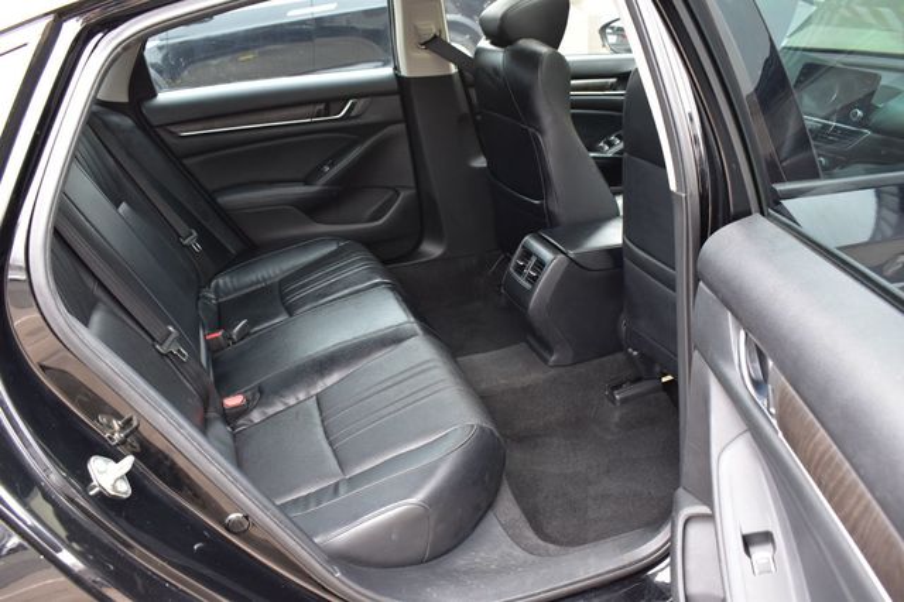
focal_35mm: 30
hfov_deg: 62.0
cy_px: 301
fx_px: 753
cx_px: 452
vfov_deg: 43.6
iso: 450
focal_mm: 20
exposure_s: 1/15
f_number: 6.3
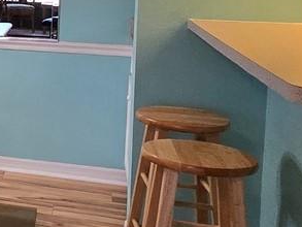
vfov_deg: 20.1
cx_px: -188
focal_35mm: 71
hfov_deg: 21.5
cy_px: -2
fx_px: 620
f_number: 2.2
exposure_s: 1/60
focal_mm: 1.7
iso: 200
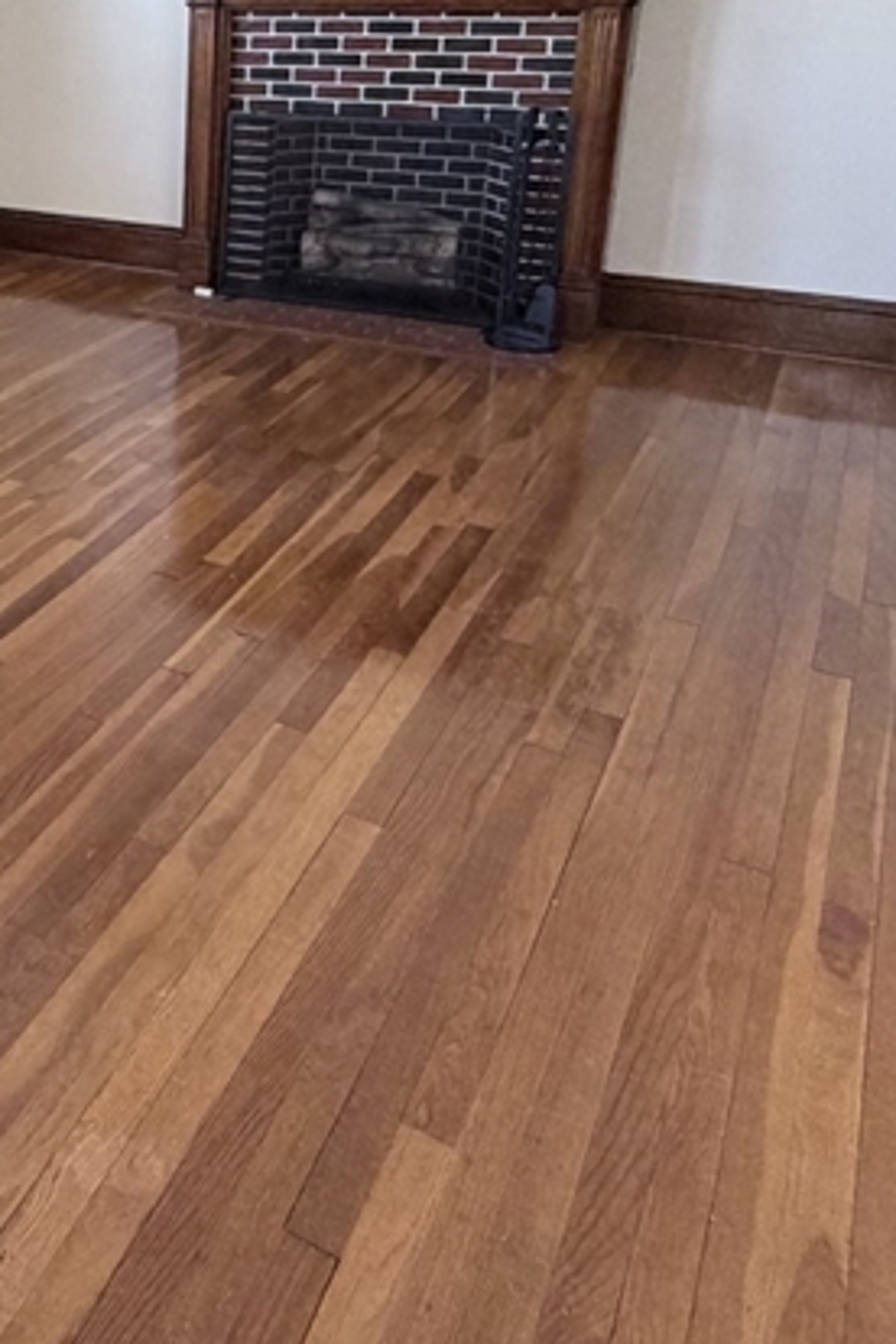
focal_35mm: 36
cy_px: 321
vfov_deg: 50.7
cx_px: -172
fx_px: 1344
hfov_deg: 31.2
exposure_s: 1/121
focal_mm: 2.22
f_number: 2.2
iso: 320
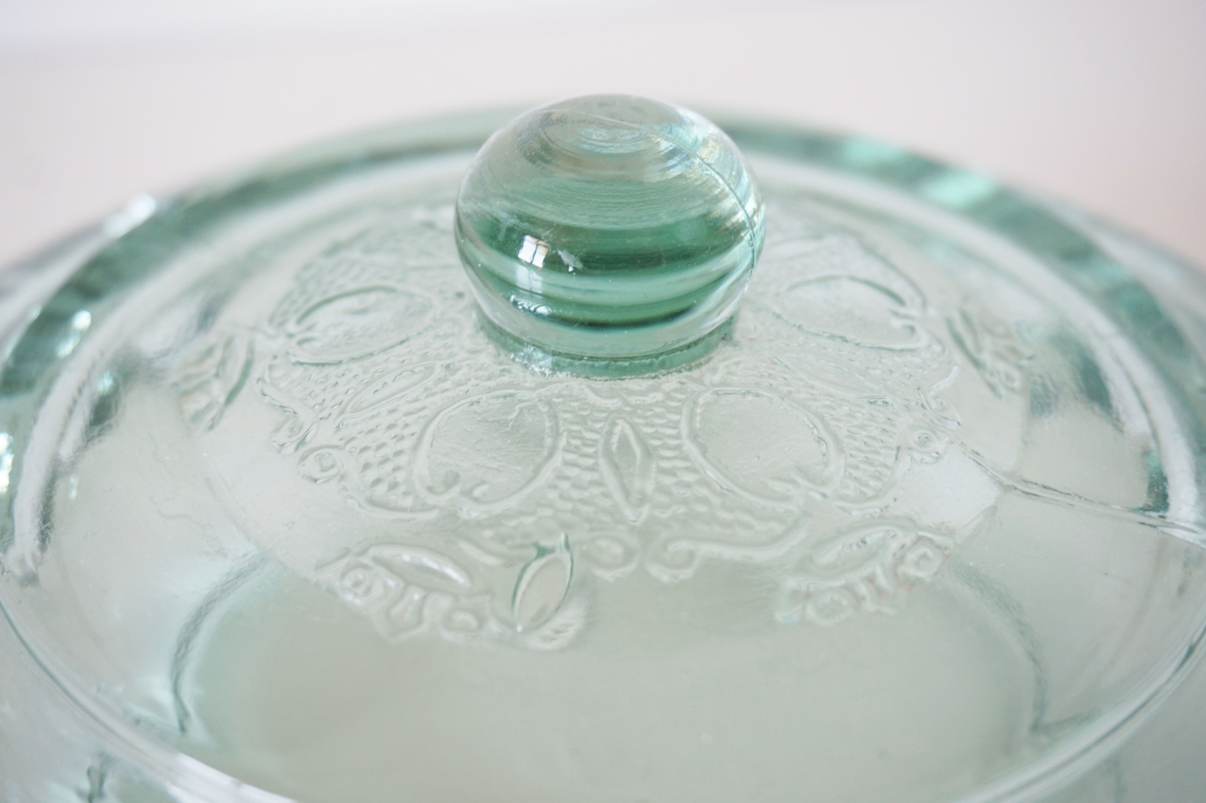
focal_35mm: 48
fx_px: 1607
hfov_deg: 41.1
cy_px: 402
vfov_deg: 28.0
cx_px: 603
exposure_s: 1/60
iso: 400
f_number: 5
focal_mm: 32
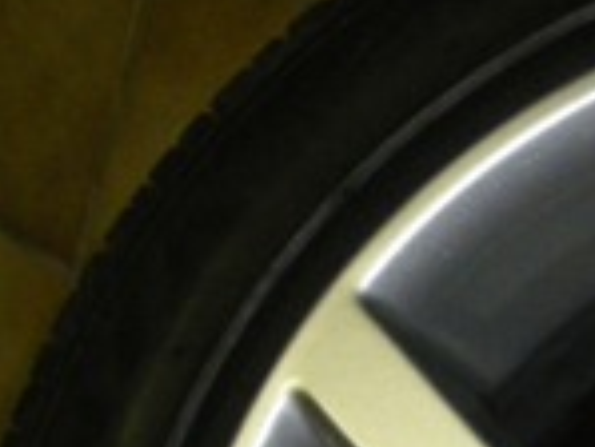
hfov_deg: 15.1
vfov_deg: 11.5
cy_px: 810
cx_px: 922
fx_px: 2064
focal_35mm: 120
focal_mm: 4.9
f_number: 2.6
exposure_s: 1/60
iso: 400
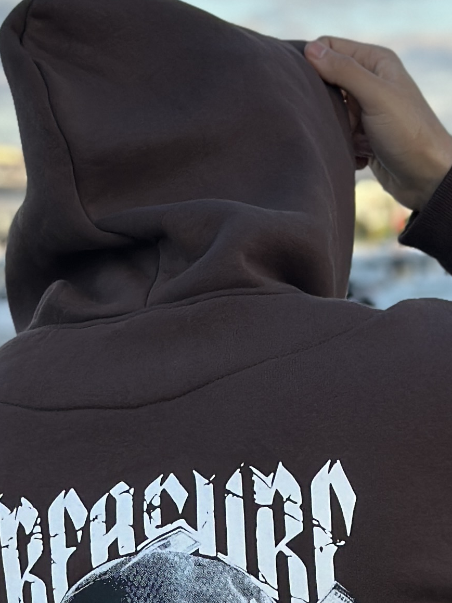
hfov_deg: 8.9
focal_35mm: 167
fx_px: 2908
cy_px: 653
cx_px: 249
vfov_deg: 11.7
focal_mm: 6.86
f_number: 1.78
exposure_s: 1/1199
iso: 80
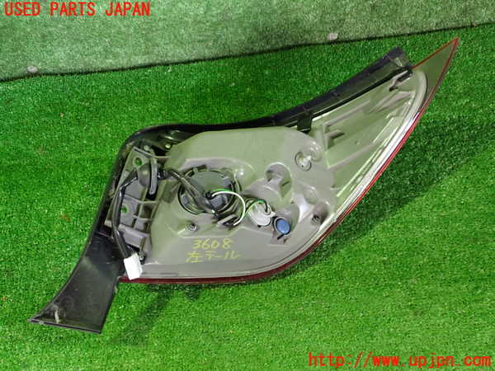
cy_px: 186
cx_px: 248
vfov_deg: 39.7
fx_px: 515
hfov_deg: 51.4
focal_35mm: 36
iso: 800
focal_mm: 6.37
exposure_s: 1/25
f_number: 2.5
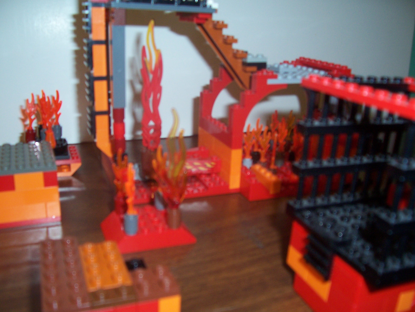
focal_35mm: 34
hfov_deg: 54.0
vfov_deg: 41.8
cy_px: 156
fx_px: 408
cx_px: 208
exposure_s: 1/60
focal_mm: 5.6
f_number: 2.7
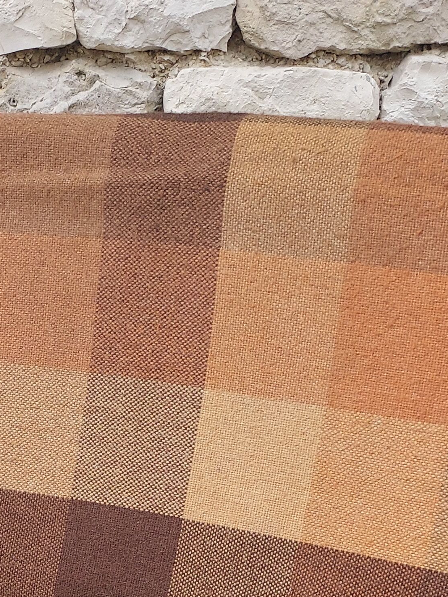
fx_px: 1121
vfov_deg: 26.0
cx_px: 120
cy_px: 751
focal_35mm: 65
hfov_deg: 22.4
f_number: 1.8
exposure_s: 1/274
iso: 40
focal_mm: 4.6
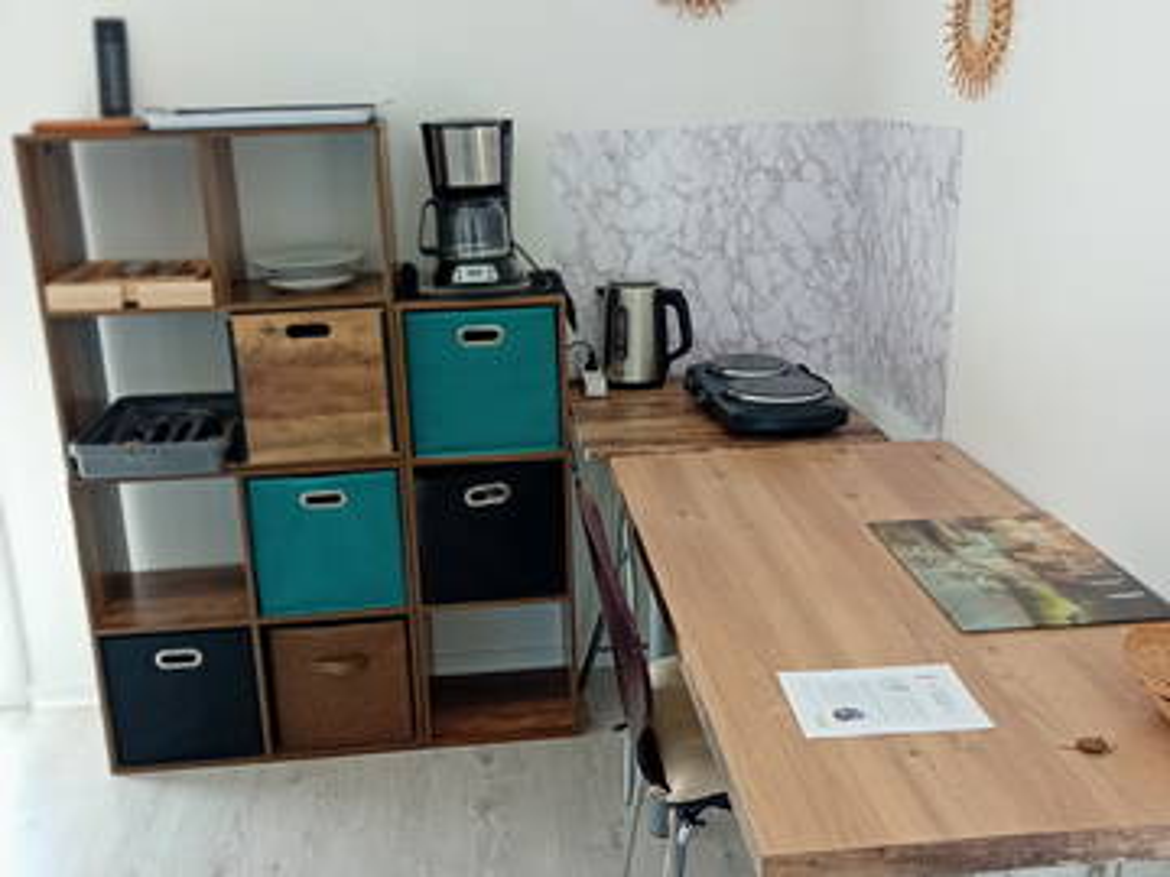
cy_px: 438
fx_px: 946
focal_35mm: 28
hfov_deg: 63.4
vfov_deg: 49.7
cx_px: 585
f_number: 2.8
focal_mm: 3.38
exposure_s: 1/33.3
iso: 250
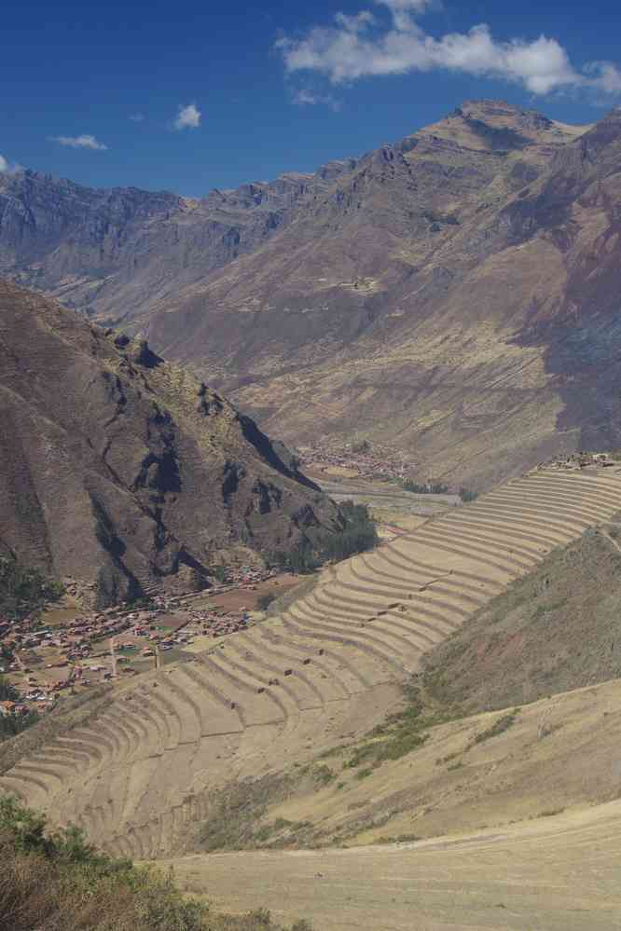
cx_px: 310
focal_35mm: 46
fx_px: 1203
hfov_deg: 28.9
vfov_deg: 42.3
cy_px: 466
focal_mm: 31
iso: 200
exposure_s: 1/80
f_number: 11
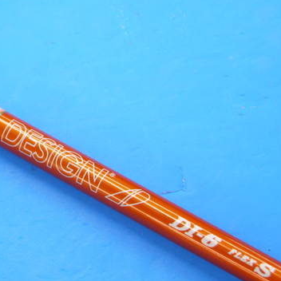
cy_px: 138
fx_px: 1240
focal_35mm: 135
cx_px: 60
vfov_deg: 12.9
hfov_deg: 12.9
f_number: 5.6
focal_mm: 42
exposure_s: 1/80
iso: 640
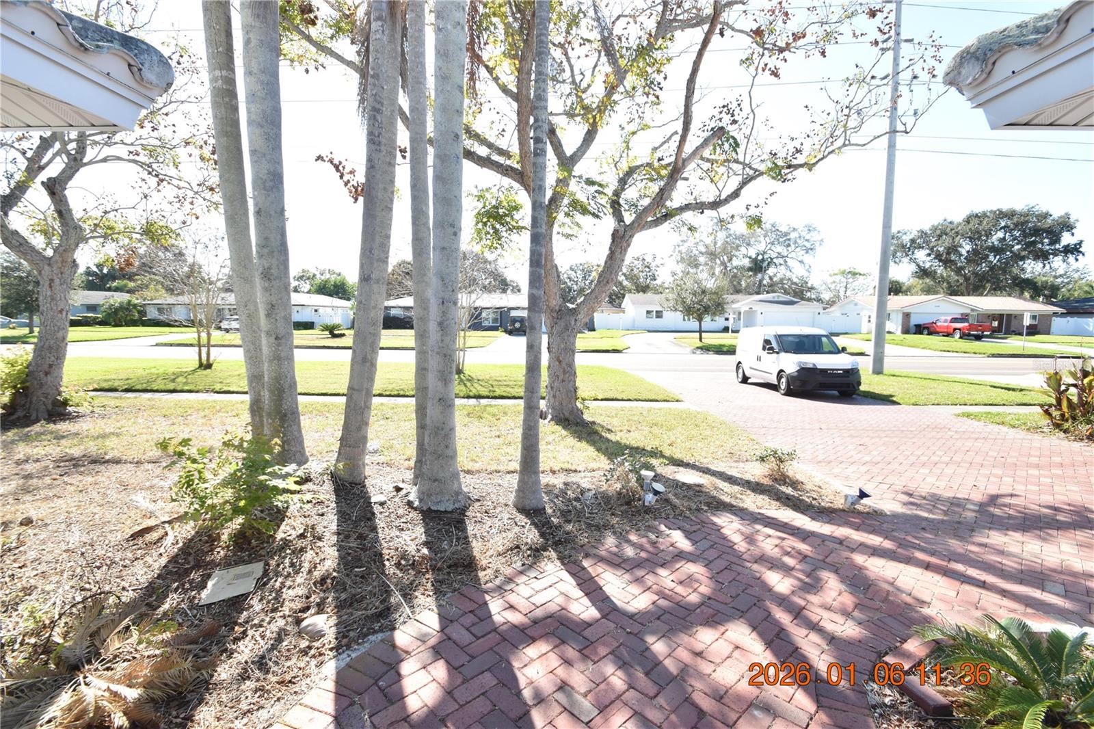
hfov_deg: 100.4
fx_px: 456
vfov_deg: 77.3
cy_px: 364
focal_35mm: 15
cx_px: 547
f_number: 8
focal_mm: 10
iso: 360
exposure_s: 1/250
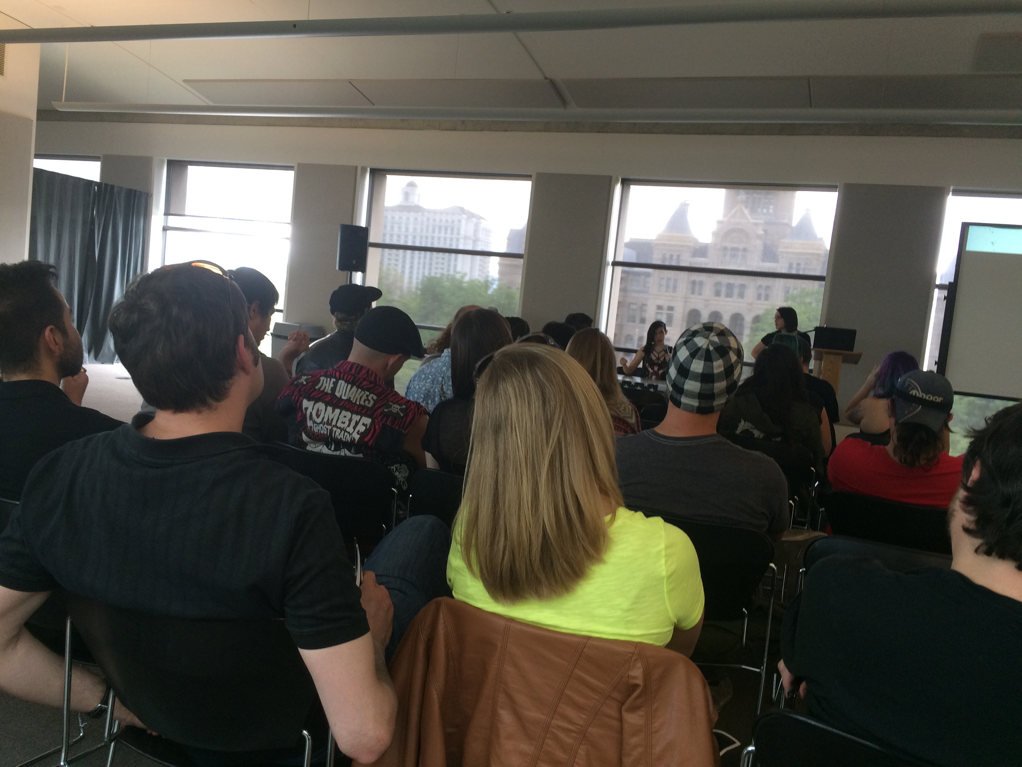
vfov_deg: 48.2
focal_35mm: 29
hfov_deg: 61.7
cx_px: 511
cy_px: 384
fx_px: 856
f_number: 2.2
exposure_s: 1/30
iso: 64
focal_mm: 4.15
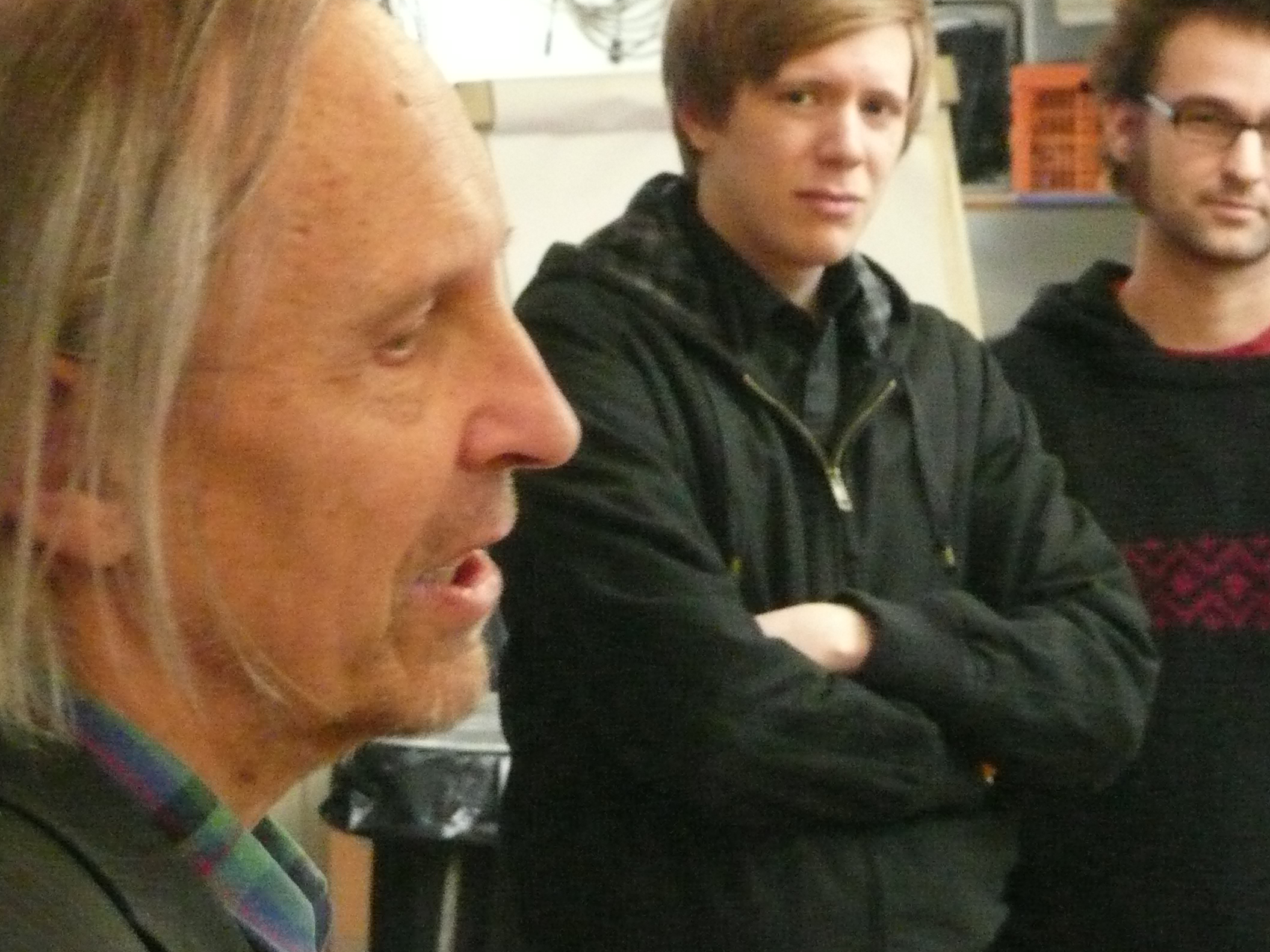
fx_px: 7522
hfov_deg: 9.7
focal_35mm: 205
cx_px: 635
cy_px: 444
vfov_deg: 7.2
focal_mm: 23.1
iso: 1250
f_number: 4.8
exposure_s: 1/13
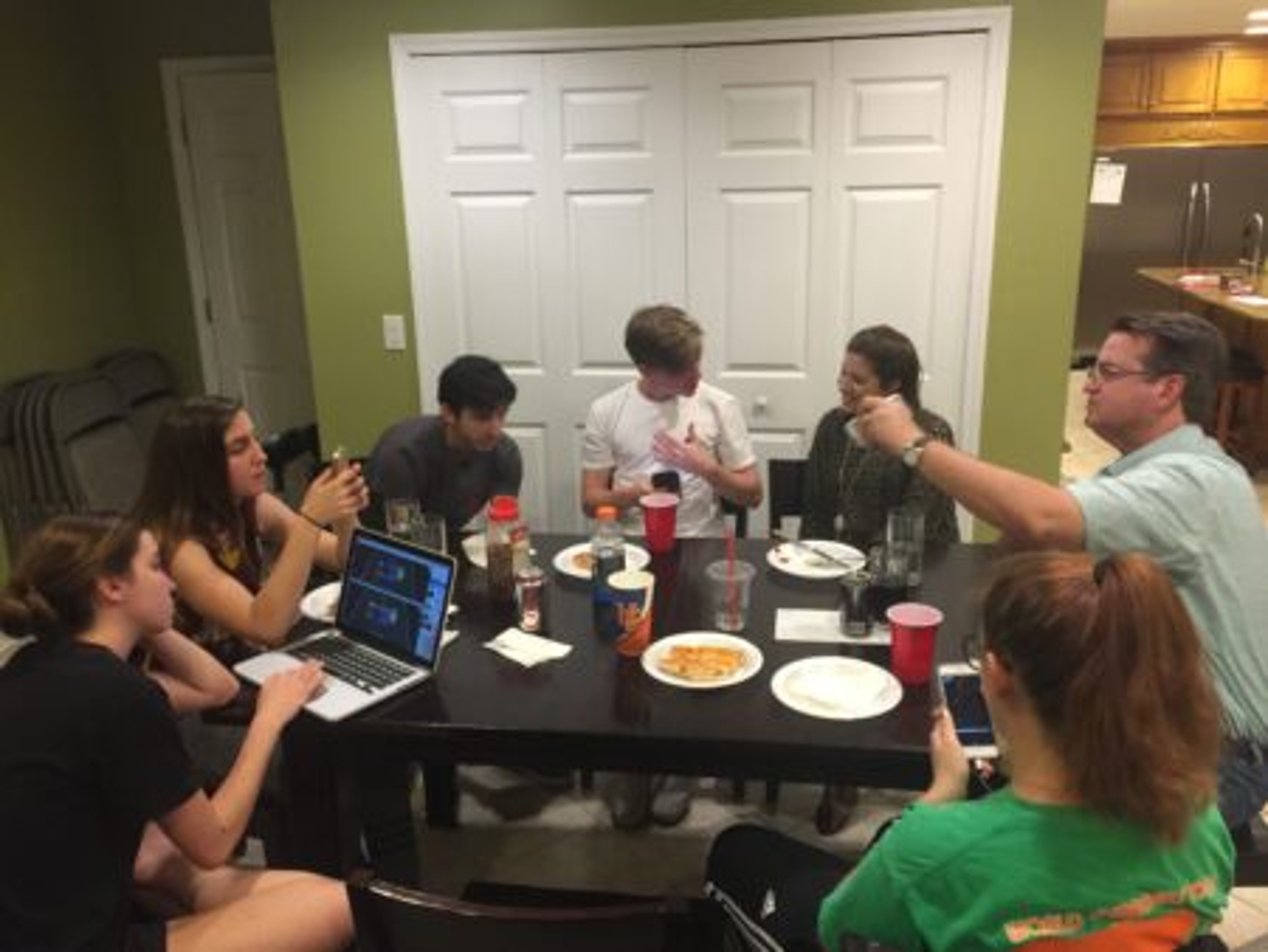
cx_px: 634
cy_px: 476
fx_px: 1063
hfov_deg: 61.6
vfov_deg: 48.3
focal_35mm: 29
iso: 125
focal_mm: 4.15
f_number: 2.2
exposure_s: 1/15
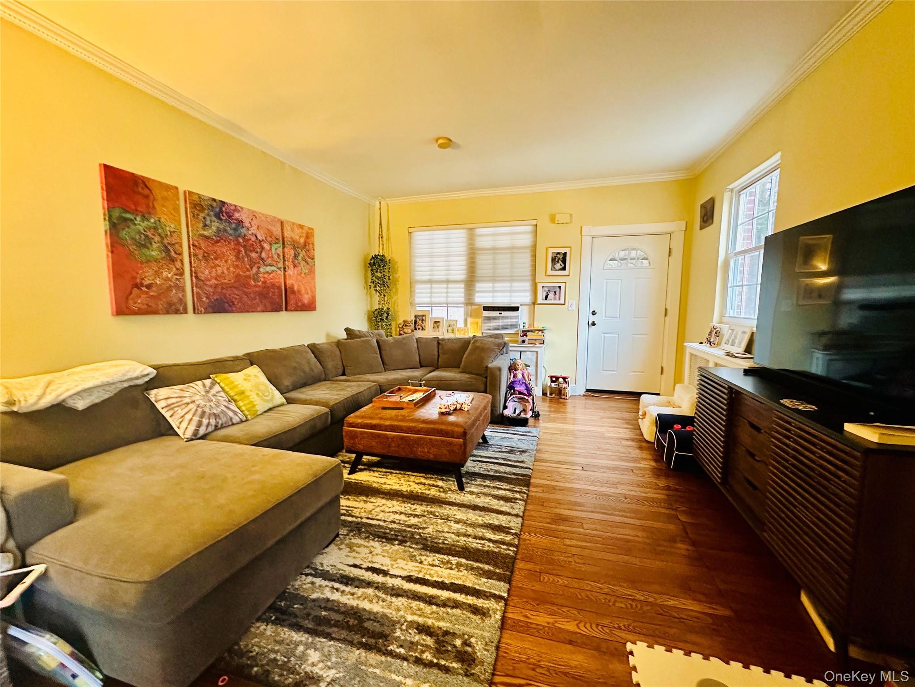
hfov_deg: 102.1
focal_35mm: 14
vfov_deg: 85.7
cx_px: 458
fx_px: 370
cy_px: 344
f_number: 2.2
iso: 640
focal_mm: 2.22
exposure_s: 1/60
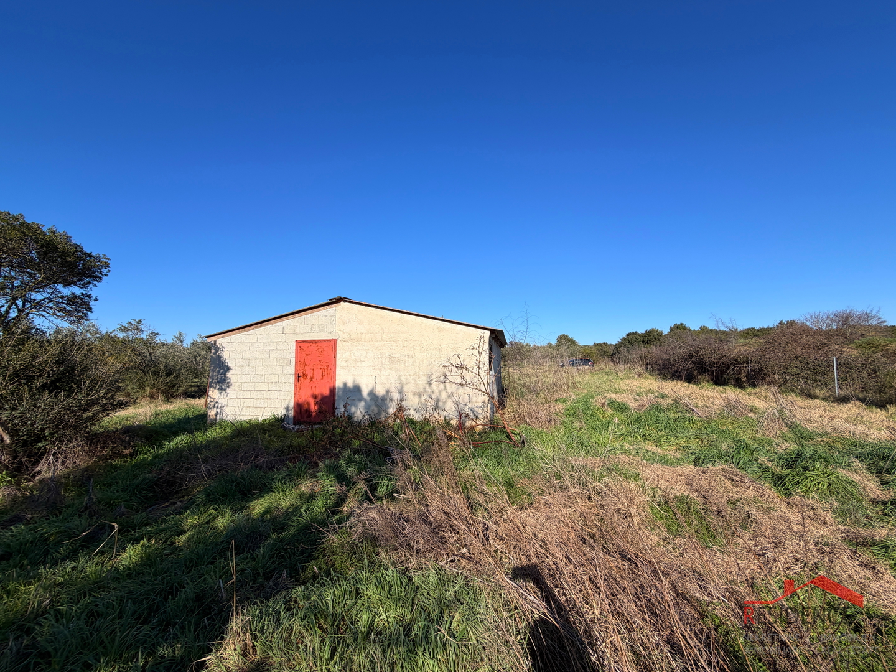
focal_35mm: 14
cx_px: 448
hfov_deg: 102.1
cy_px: 336
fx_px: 362
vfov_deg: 85.7
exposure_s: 1/853
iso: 20
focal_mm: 2.22
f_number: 2.2
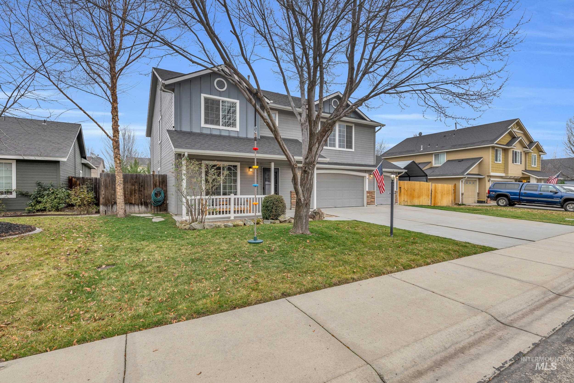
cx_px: 287
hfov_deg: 93.3
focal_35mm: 17
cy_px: 192
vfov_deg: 70.4
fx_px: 271
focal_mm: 17
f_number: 6.3
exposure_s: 1/60
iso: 100
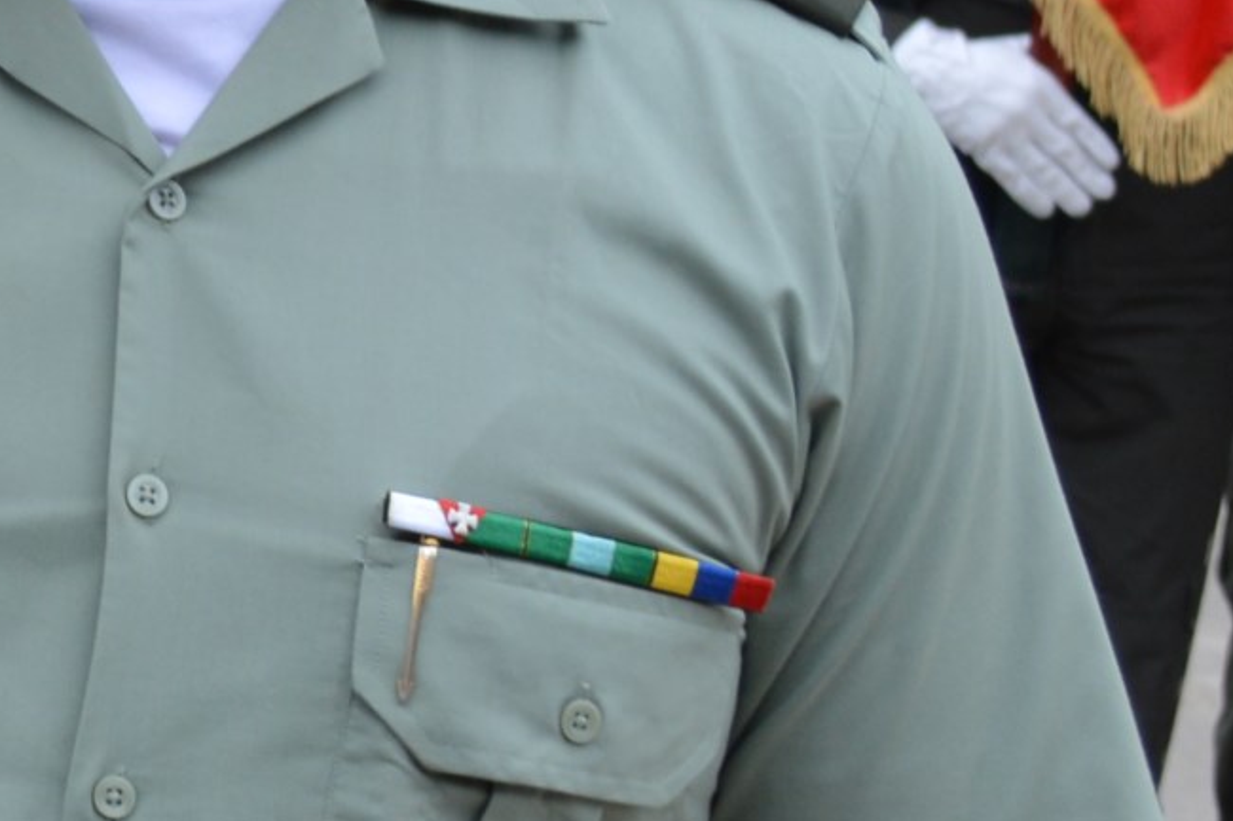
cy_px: 28
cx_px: -1313
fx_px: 6163
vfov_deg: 7.6
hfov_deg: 10.4
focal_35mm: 180
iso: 200
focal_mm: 26
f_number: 6.3
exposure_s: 1/160
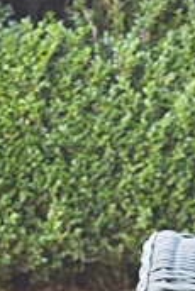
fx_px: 2400
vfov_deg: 6.7
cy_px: 626
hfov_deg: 4.6
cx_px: 357
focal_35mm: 296
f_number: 5
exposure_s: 1/100
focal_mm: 34
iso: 400
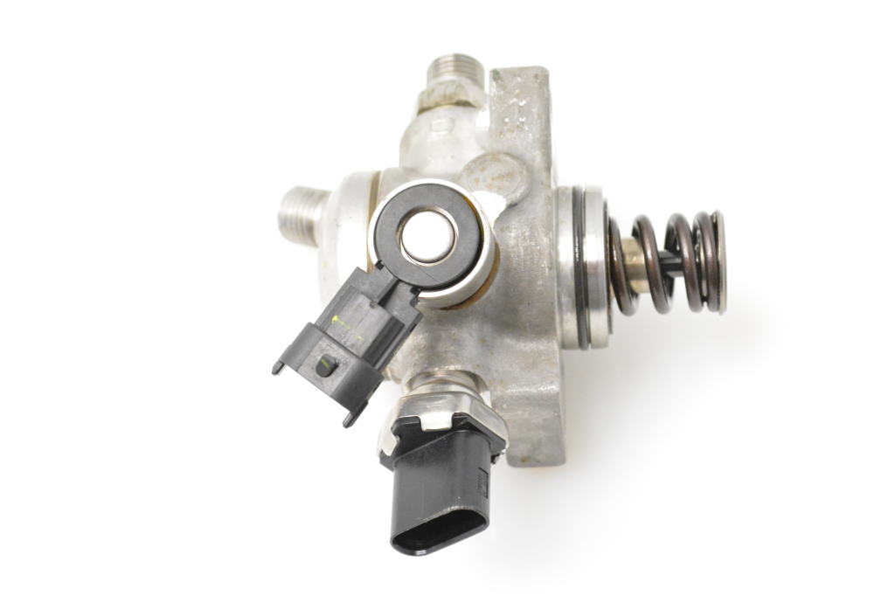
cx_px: 448
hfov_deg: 24.6
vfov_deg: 16.5
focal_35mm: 82
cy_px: 298
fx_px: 2050
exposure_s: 1/200
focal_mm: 55
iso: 6400
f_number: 7.1
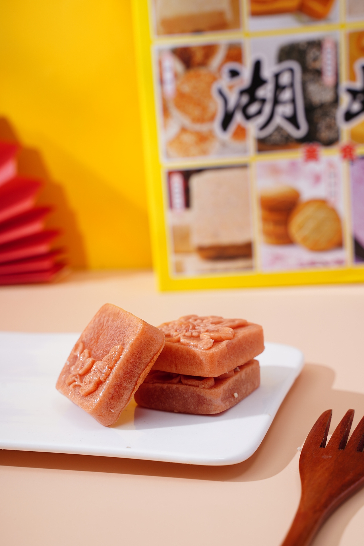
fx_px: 1137
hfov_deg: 18.2
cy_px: 273
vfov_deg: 27.0
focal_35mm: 75
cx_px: 182
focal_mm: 75
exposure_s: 1/125
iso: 100
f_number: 8
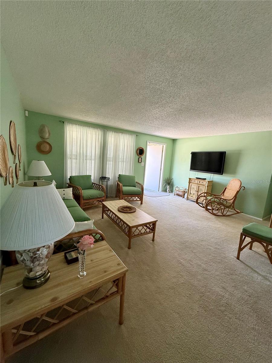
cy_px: 182
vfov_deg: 102.1
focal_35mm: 14
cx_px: 136
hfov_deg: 85.7
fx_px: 147
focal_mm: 2.22
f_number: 2.2
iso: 160
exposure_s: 1/99
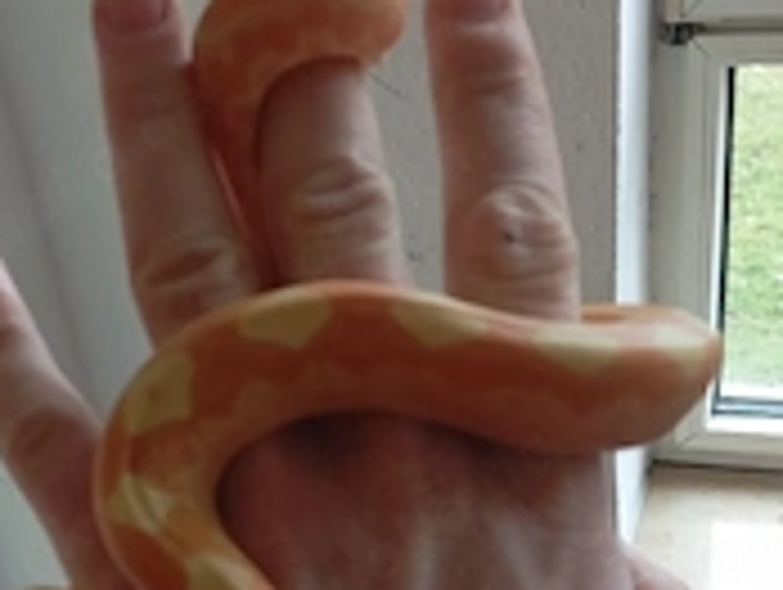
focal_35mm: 64
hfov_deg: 29.6
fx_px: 1450
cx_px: 176
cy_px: 576
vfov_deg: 22.2
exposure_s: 1/50
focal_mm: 4.22
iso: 365
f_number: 1.8
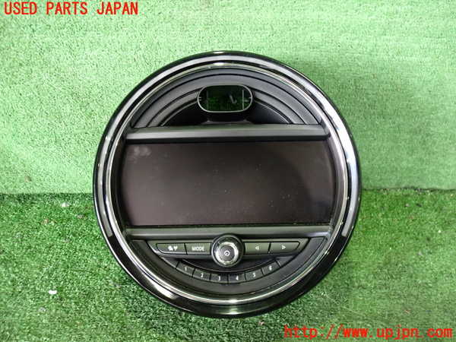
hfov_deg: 60.0
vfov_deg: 46.8
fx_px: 395
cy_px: 171
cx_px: 228
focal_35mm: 30
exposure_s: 1/60
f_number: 2.3
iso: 1000
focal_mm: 5.4
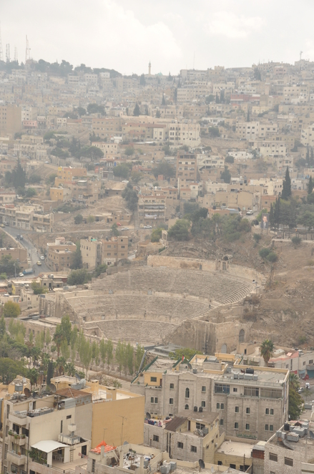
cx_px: 157
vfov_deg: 24.7
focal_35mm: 82
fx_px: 1083
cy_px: 237
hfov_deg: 16.5
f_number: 9
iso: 200
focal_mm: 55
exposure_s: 1/320
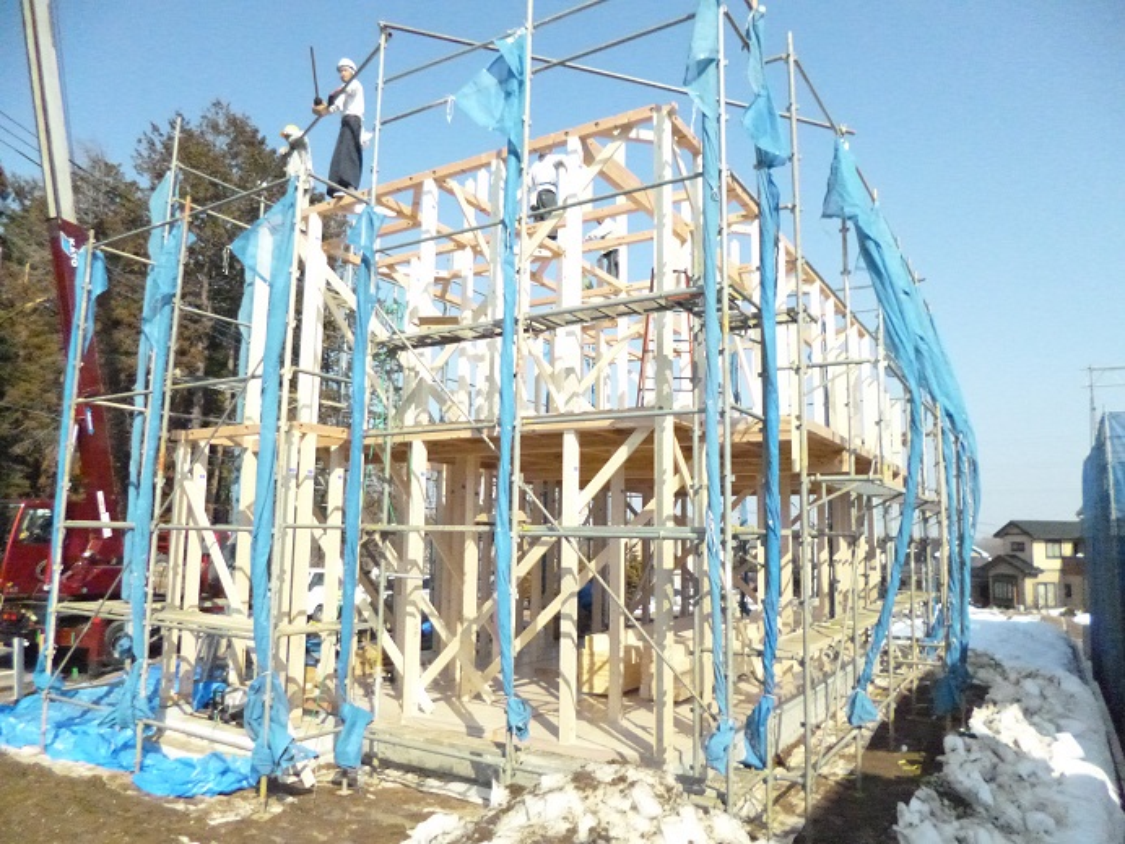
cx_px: 562
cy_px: 422
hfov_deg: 71.6
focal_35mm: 24
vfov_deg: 56.8
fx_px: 780
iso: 1600
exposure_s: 1/1300
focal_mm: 4.3
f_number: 9
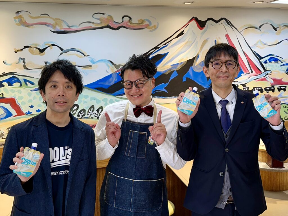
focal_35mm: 24
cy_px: 108
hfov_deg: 71.6
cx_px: 144
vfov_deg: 56.8
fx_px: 200
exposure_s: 1/100
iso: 64
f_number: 1.78
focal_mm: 6.86
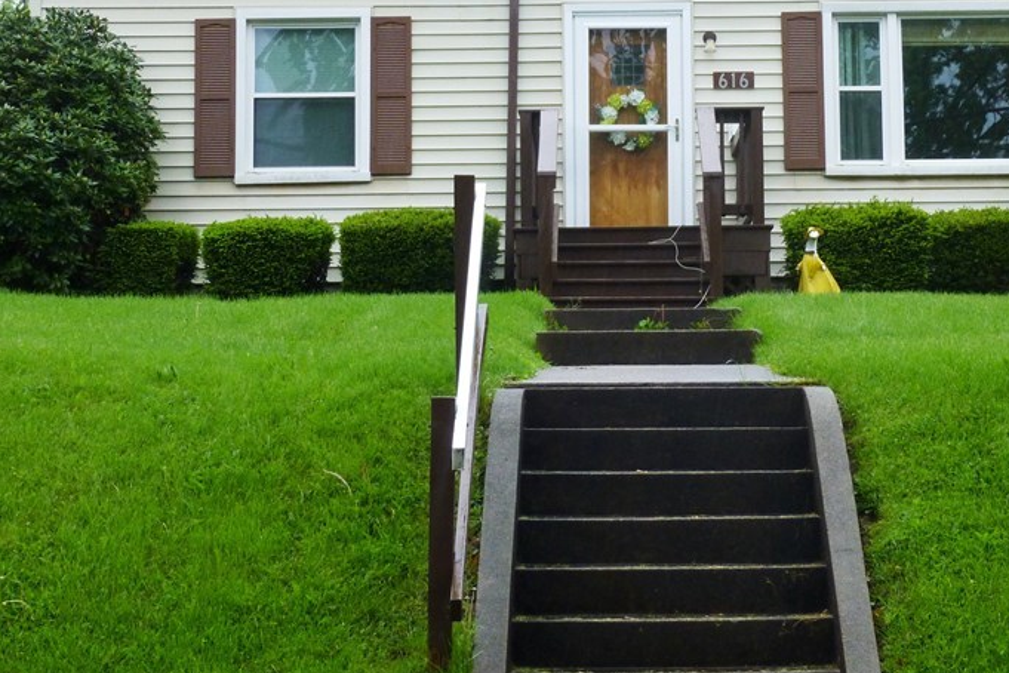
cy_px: 184
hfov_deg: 23.6
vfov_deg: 15.8
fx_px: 2410
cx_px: 615
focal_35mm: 86
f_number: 4.2
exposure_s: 1/60
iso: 250
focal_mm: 9.9
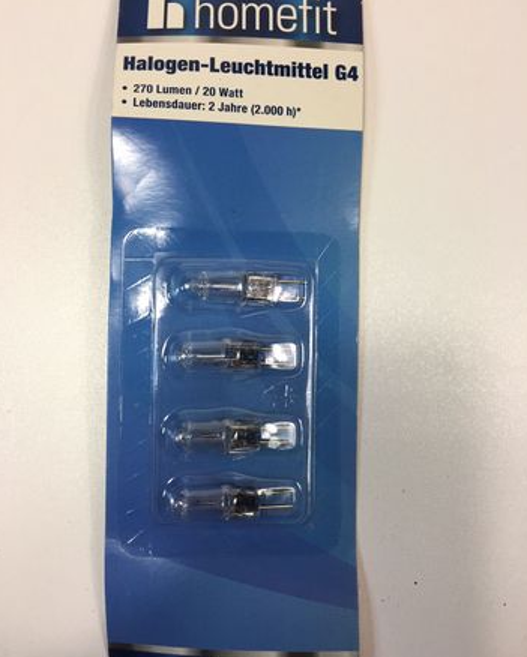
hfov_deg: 47.2
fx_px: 604
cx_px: 263
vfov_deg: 57.1
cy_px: 332
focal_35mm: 31
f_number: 2.2
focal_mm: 4.15
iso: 50
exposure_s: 1/100
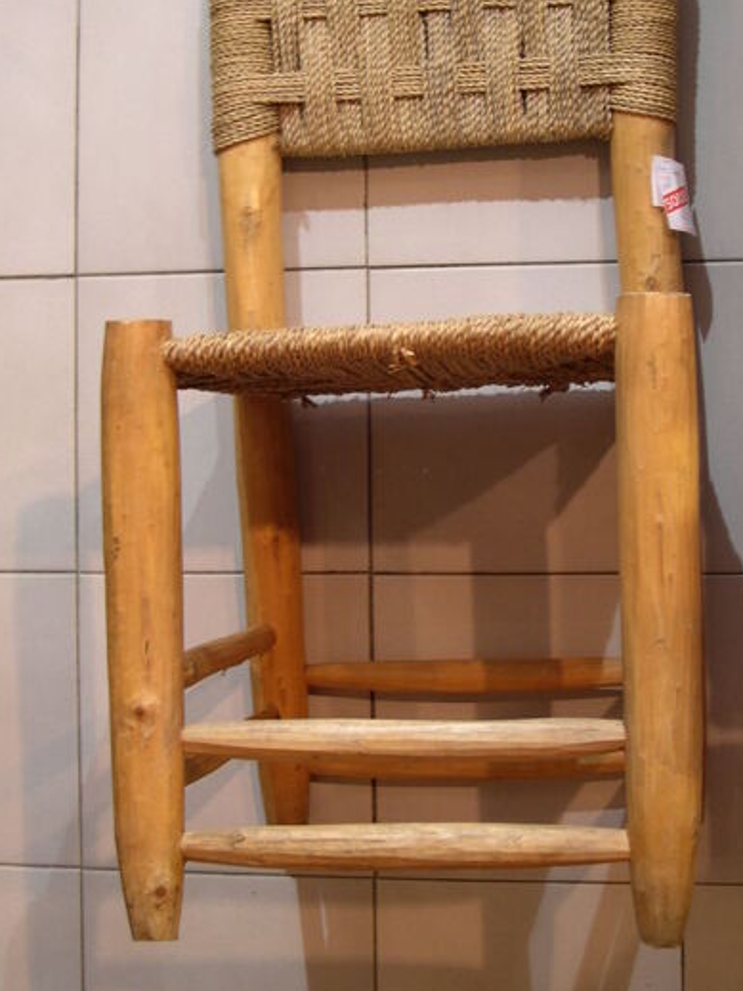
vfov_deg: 33.2
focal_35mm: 58
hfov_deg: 25.2
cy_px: 420
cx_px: 416
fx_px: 1661
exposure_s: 1/5.1
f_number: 3.1
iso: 108
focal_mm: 10.1
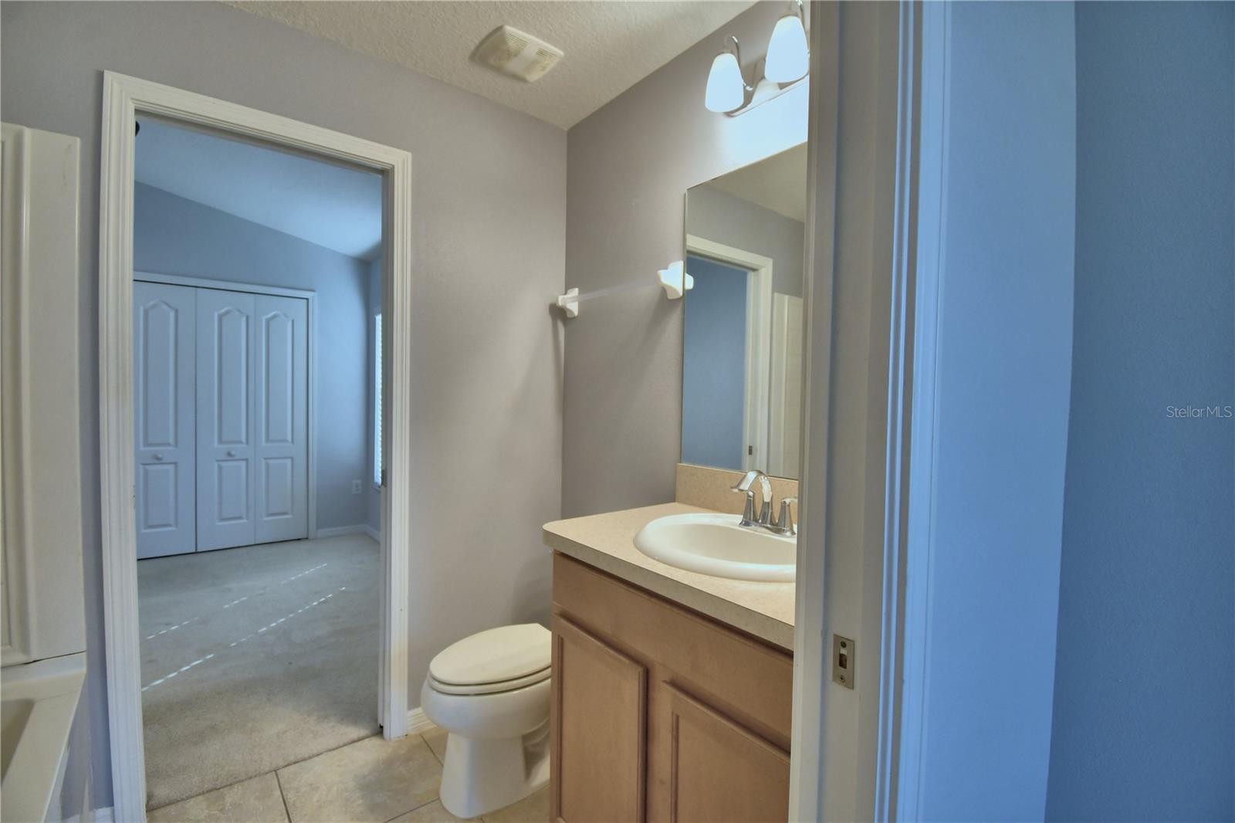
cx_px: 618
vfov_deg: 77.3
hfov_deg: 100.4
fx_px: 514
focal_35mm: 15
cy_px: 412
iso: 400
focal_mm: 10
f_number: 4.5
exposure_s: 1/125
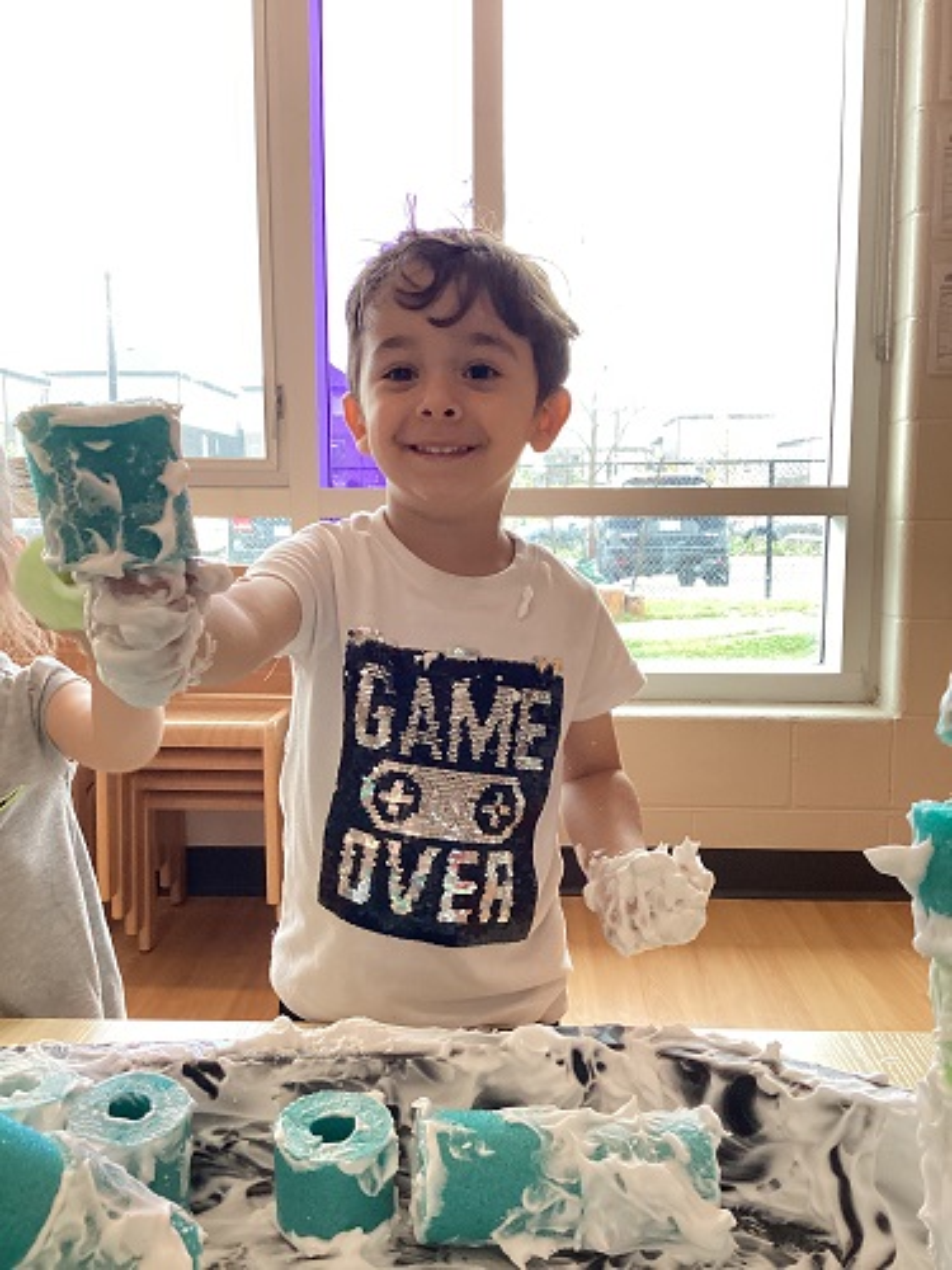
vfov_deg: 58.4
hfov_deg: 45.4
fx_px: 1137
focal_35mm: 31
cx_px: 476
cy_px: 635
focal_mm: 3.3
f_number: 2.4
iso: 125
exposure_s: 1/50
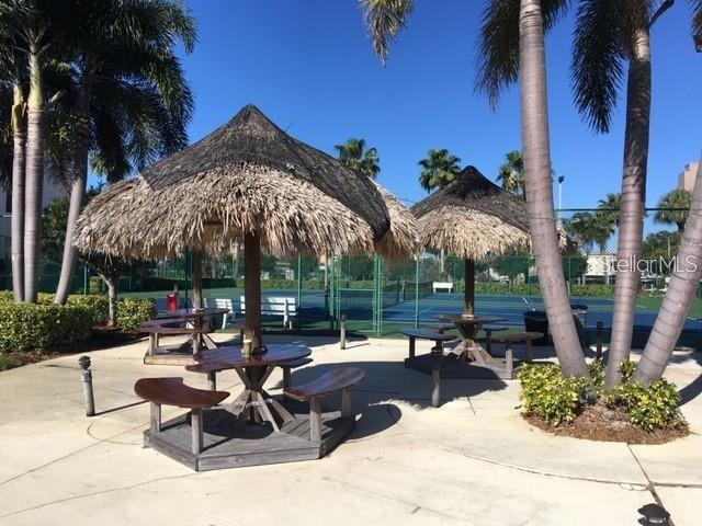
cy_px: 263
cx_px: 351
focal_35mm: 29
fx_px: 588
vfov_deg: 48.2
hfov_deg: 61.7
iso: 25
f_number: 2.2
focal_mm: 4.15
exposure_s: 1/2024
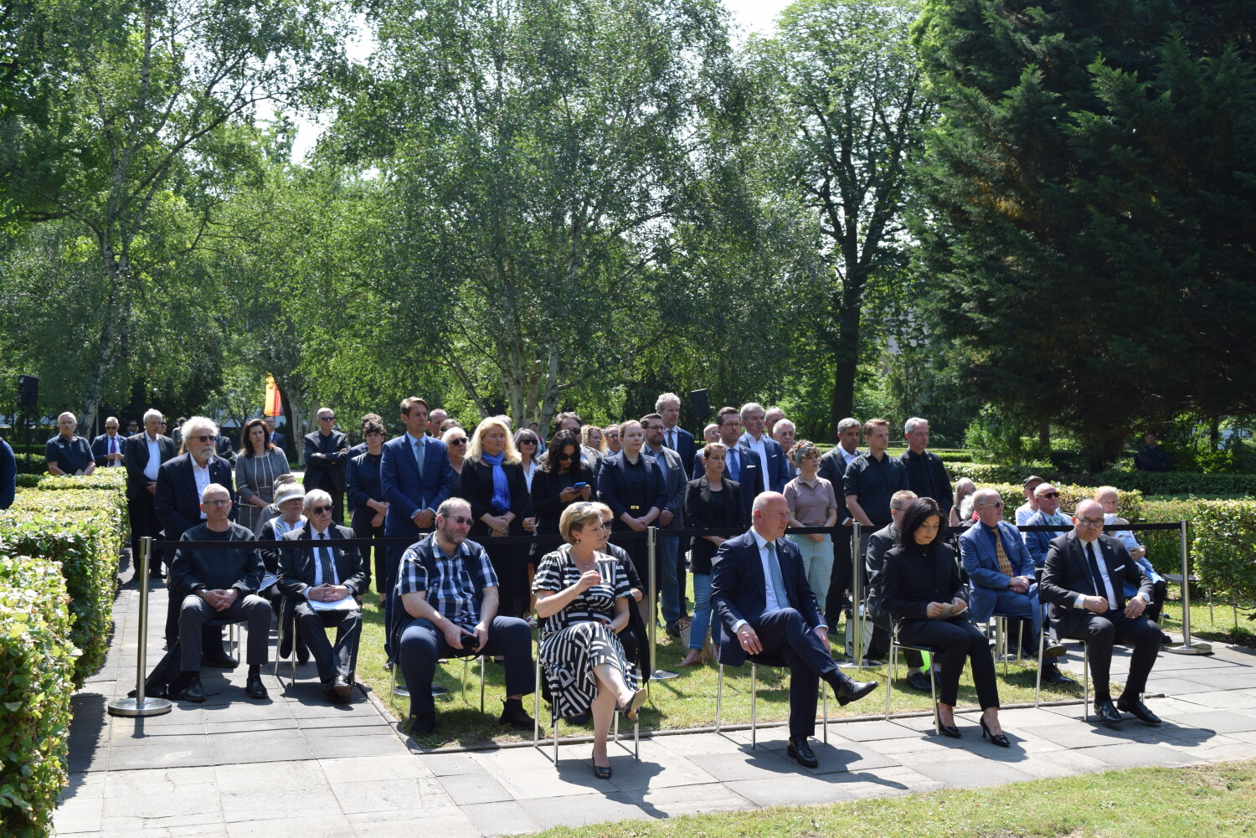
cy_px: 419
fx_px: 1361
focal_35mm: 39
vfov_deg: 34.2
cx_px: 628
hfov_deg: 49.5
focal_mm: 26
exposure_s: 1/250
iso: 200
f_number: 8
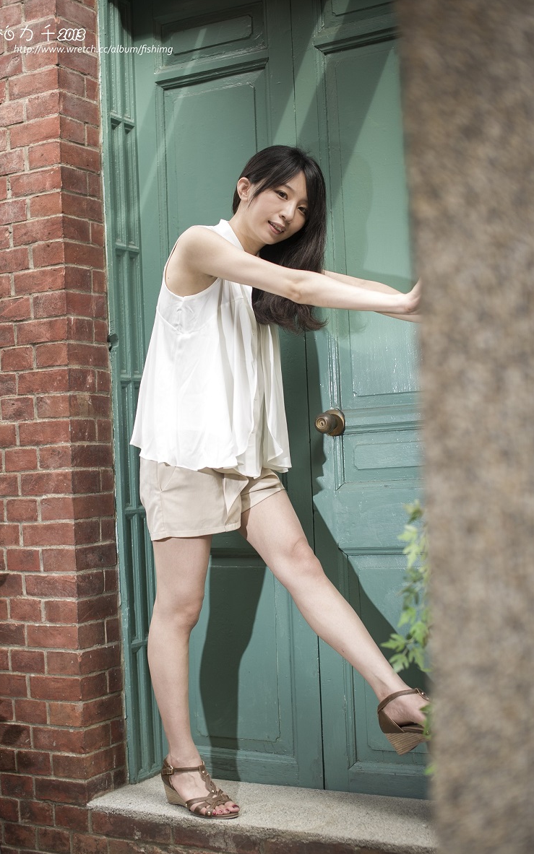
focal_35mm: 55
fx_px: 1281
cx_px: 236
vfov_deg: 36.9
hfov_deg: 23.5
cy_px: 430
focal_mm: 50
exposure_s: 1/200
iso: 100
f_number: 2.2
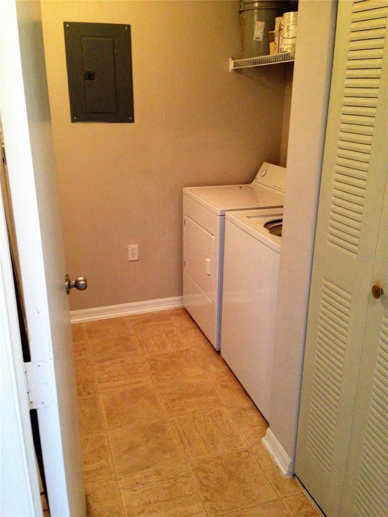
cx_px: 194
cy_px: 258
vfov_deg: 55.4
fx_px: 493
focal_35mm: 33
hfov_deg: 42.9
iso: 320
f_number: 2.4
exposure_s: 1/20
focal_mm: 4.12
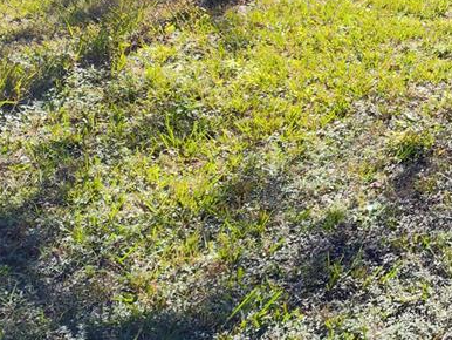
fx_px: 797
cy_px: -109
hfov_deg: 27.2
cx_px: 569
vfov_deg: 21.6
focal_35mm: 61
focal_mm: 5.56
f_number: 1.8
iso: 100
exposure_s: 1/720
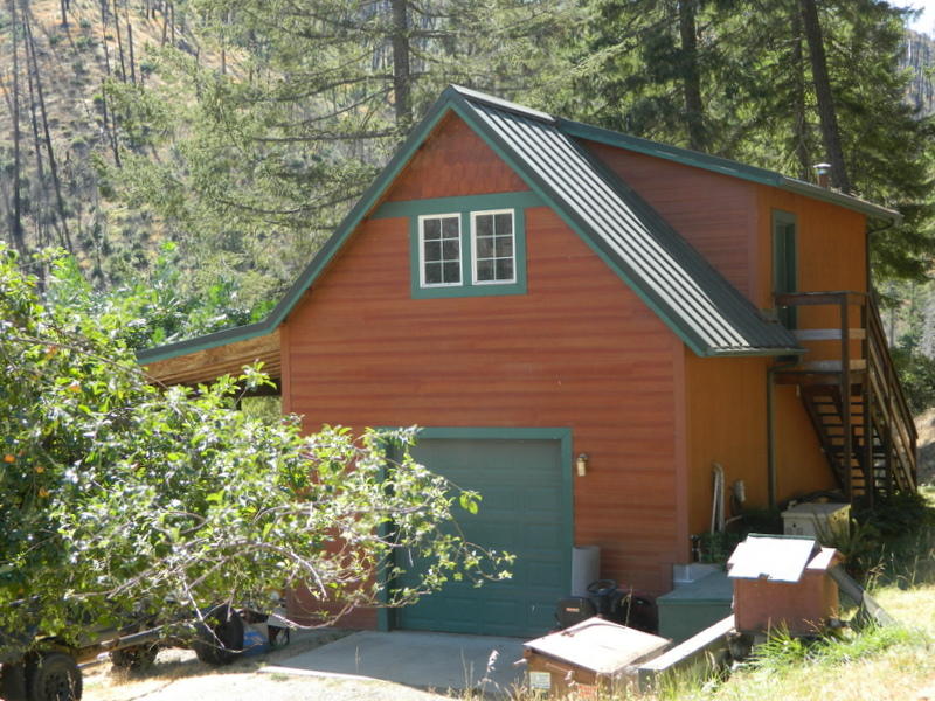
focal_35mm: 57
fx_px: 1540
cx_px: 468
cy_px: 350
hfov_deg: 33.8
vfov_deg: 25.7
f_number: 3.8
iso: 80
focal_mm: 10.2
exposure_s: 1/125
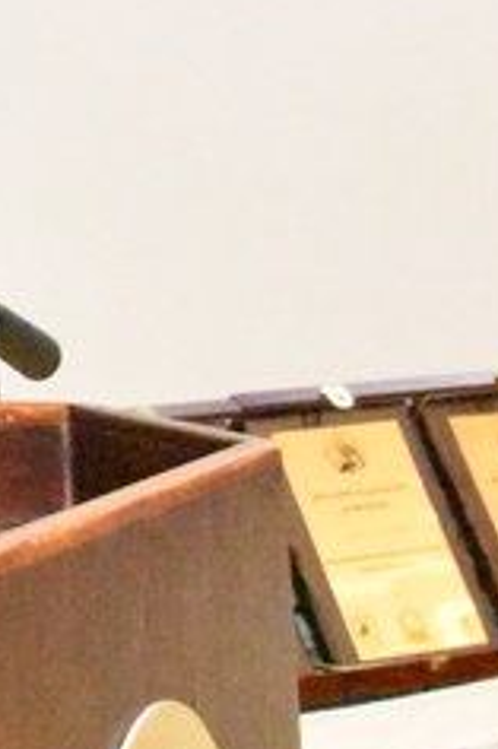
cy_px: -151
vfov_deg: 12.2
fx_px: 3429
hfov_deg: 7.9
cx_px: -523
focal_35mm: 165
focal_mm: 38
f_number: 10
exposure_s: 1/250
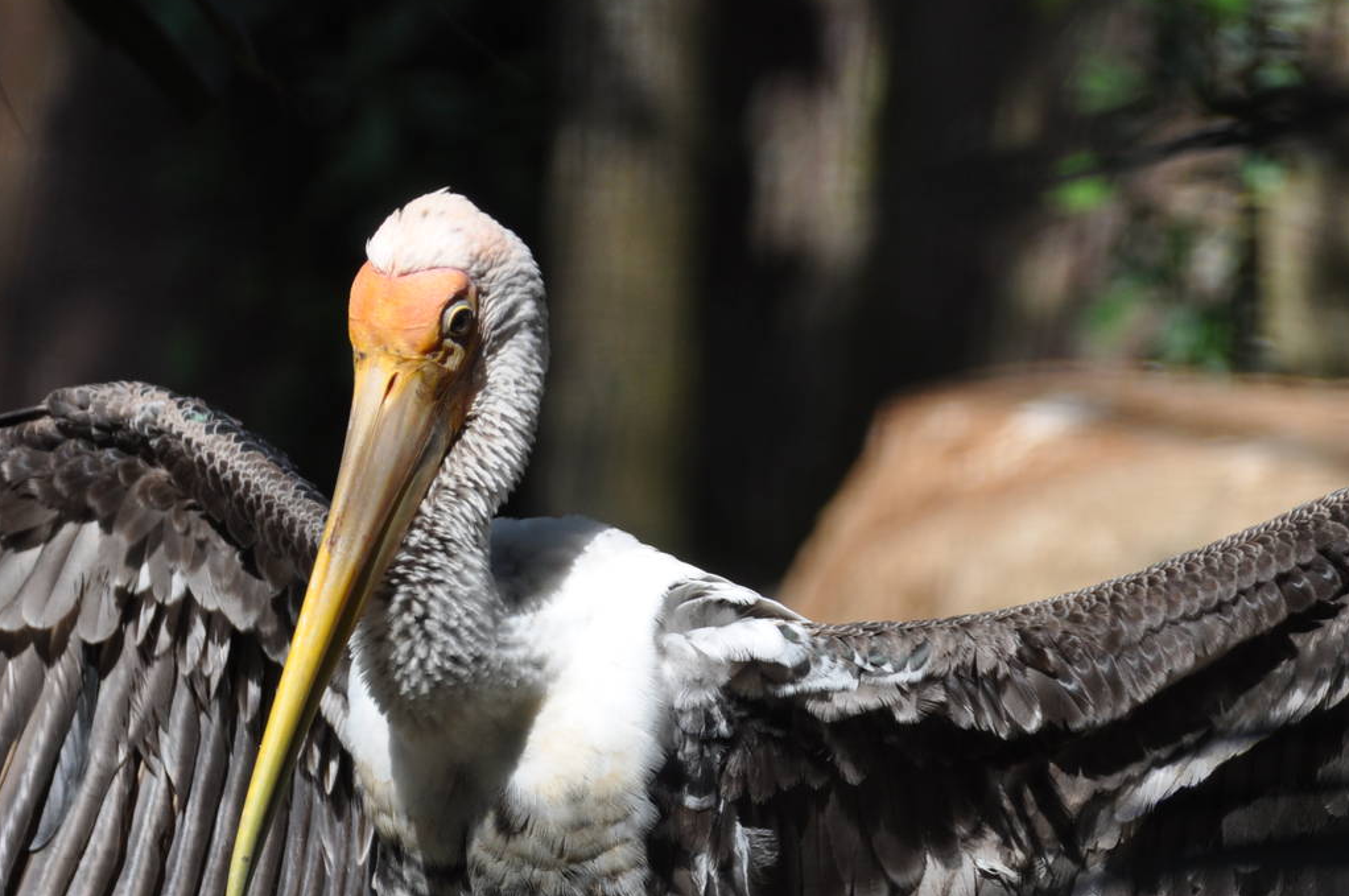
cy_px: 693
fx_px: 16694
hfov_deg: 4.6
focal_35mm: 446
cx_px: 668
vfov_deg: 3.1
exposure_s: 1/500
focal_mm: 190
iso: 320
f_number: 5.6
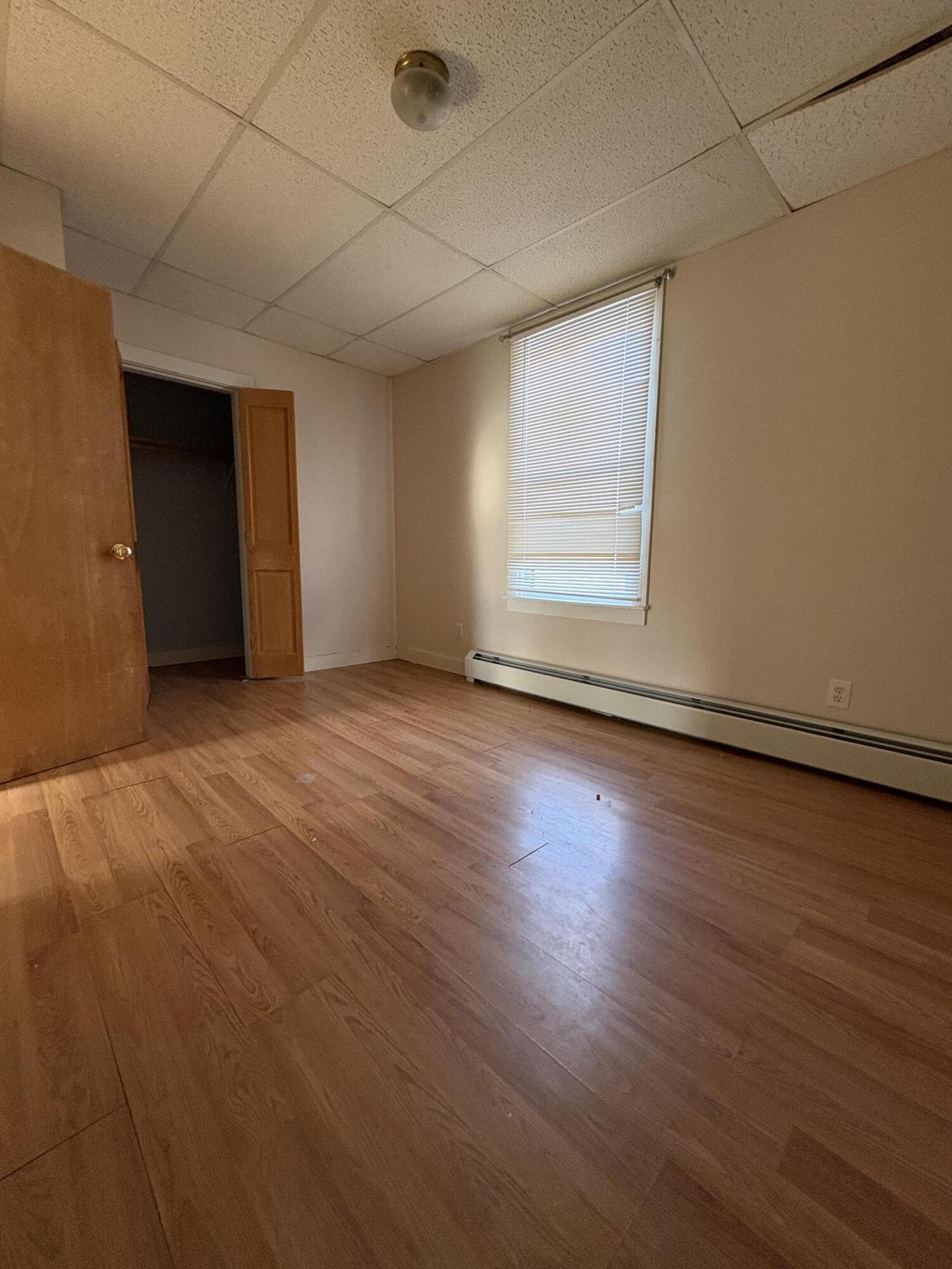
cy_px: 634
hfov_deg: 85.7
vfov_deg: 102.1
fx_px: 513
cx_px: 476
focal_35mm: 14
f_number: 2.2
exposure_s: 1/60
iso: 320
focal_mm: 2.22
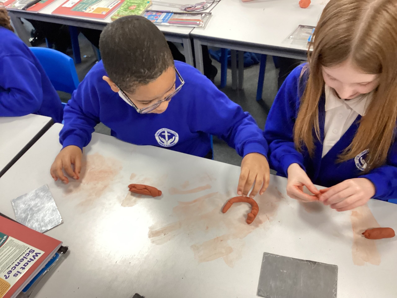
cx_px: 198
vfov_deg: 45.4
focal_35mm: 31
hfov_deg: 58.4
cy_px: 149
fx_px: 356
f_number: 2.4
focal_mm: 3.3
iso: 250
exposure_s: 1/50
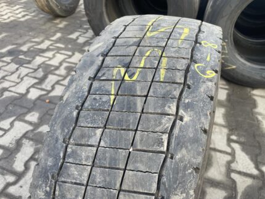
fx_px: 199
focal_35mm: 26
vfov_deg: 53.1
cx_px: 132
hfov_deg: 67.3
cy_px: 100
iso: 32
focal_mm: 4.2
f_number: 1.6
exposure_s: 1/121
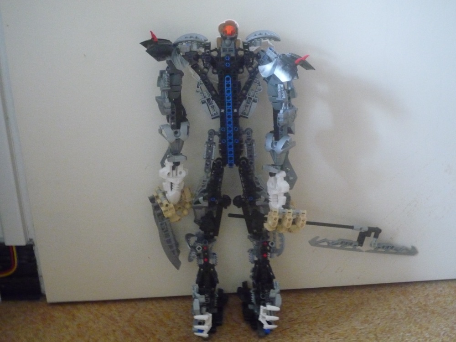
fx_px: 553
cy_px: 171
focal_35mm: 42
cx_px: 228
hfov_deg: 44.8
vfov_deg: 34.3
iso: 800
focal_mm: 7.3
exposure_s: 1/10
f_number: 4.1
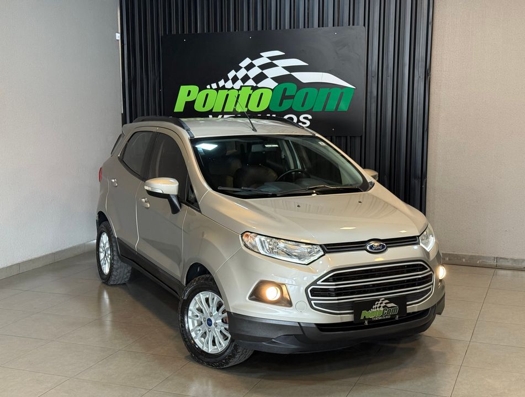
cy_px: 198
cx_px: 262
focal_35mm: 48
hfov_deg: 39.5
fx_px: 730
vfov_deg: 30.4
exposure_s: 1/60
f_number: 1.78
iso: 200
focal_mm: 6.76
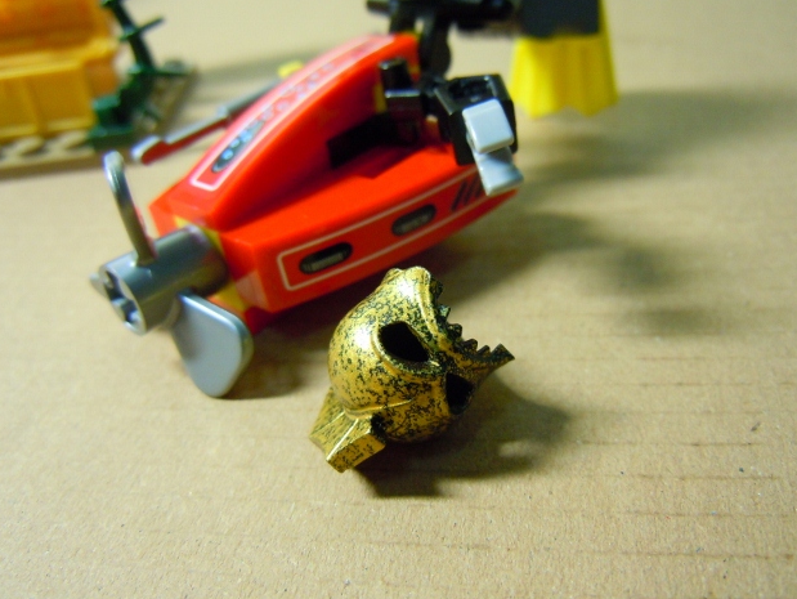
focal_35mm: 31
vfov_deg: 45.5
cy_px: 298
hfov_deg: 58.3
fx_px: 714
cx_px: 403
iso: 400
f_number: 3.5
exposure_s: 1/30
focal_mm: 5.4
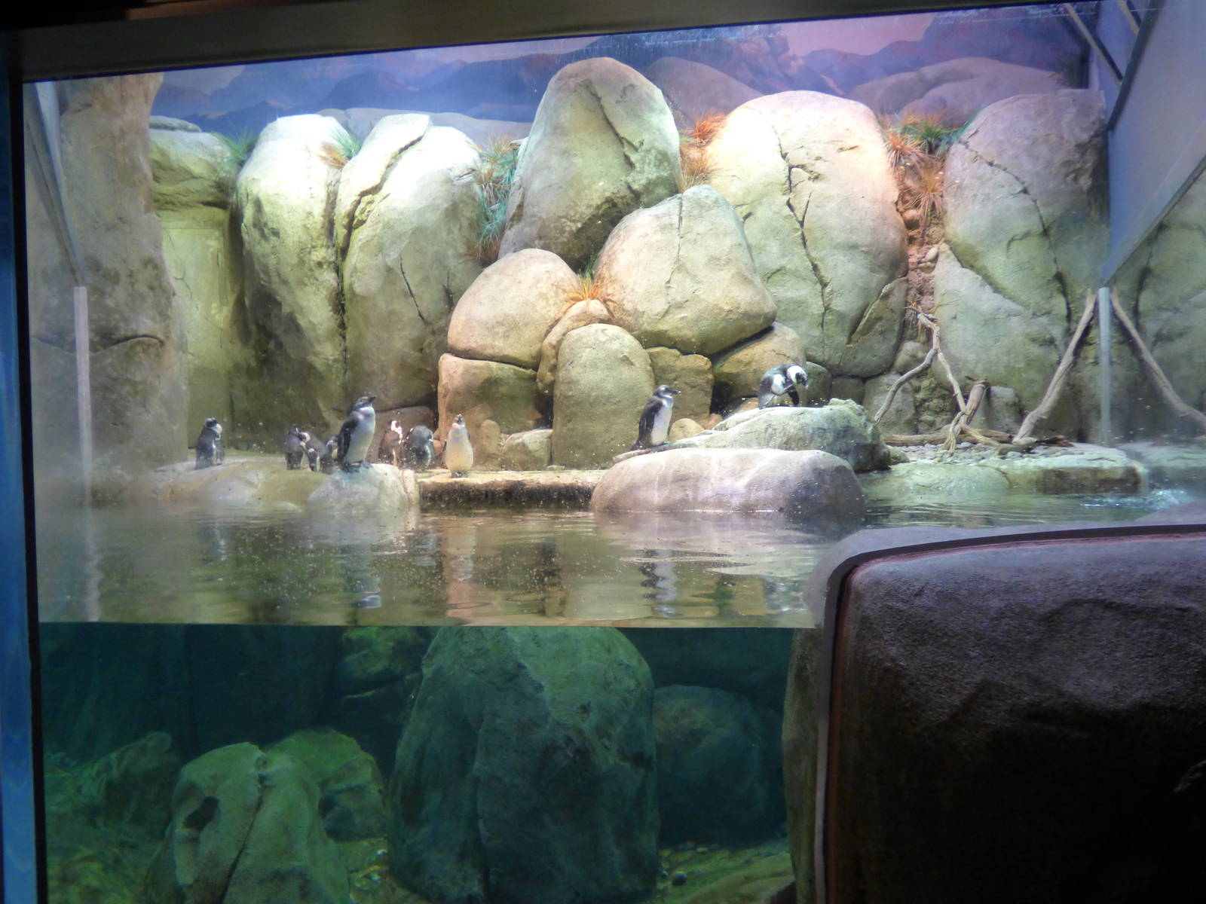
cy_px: 452
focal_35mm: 32
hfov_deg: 56.8
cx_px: 603
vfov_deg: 44.2
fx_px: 1115
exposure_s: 1/25
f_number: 3.3
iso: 400
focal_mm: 5.53
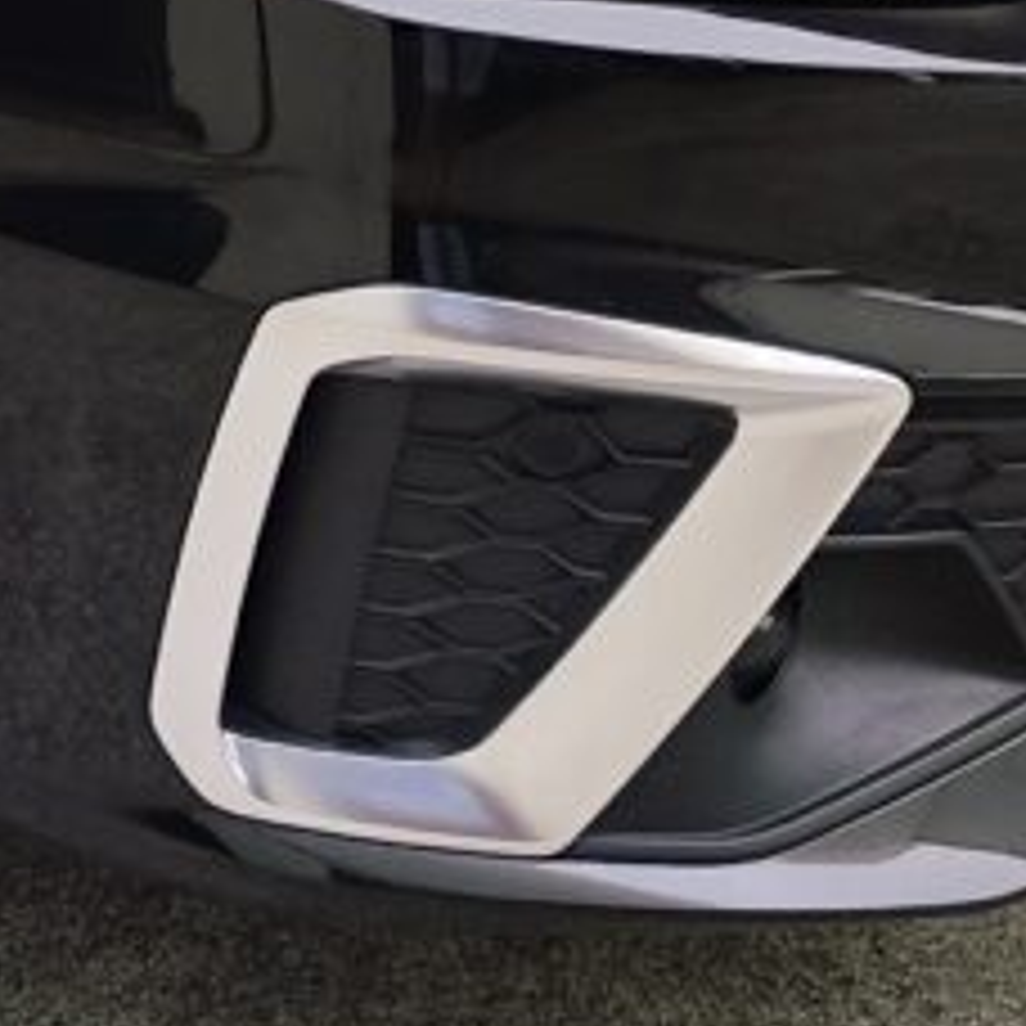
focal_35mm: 107
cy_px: -562
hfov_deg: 15.4
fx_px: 3588
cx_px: -364
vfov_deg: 15.0
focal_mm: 7.01
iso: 105
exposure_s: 1/100
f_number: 1.69
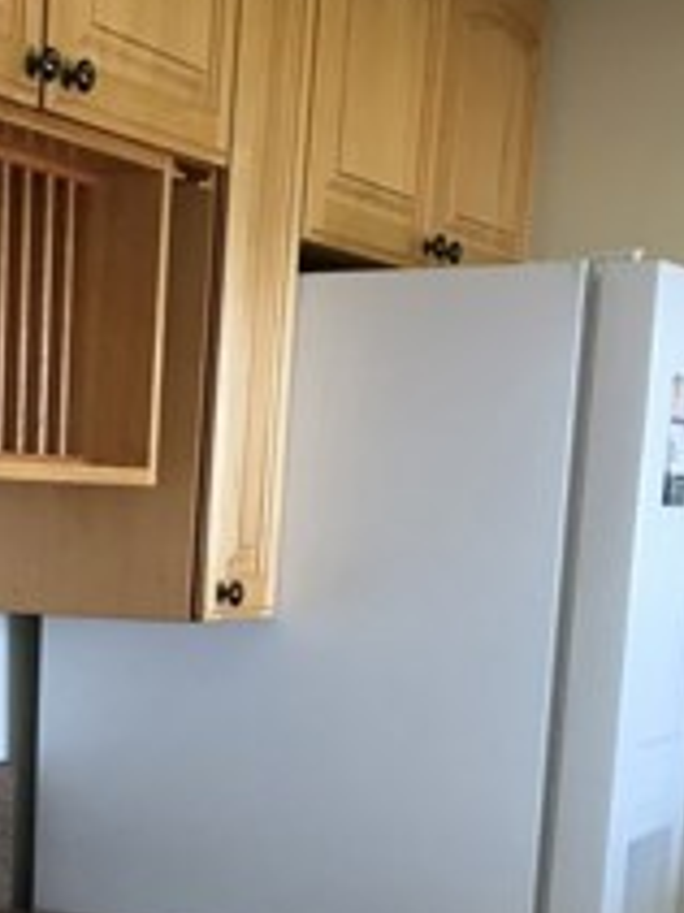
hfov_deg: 16.2
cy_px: 1008
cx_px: -91
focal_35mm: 88
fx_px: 2321
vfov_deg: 21.1
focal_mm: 4.15
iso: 32
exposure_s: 1/30
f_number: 2.2
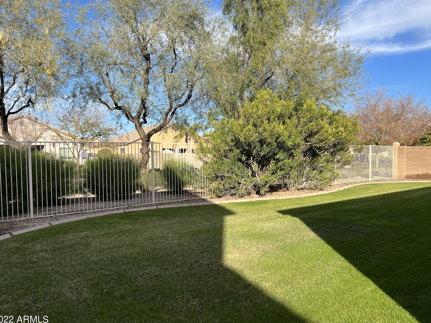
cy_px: 167
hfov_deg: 65.3
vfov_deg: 51.3
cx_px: 215
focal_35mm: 27
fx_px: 336
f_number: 1.5
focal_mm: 5.7
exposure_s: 1/2994
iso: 50
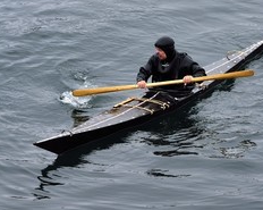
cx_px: 135
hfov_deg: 5.7
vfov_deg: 4.5
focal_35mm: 340
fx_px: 2643
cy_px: 83
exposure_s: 1/320
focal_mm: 200
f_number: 5
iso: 800
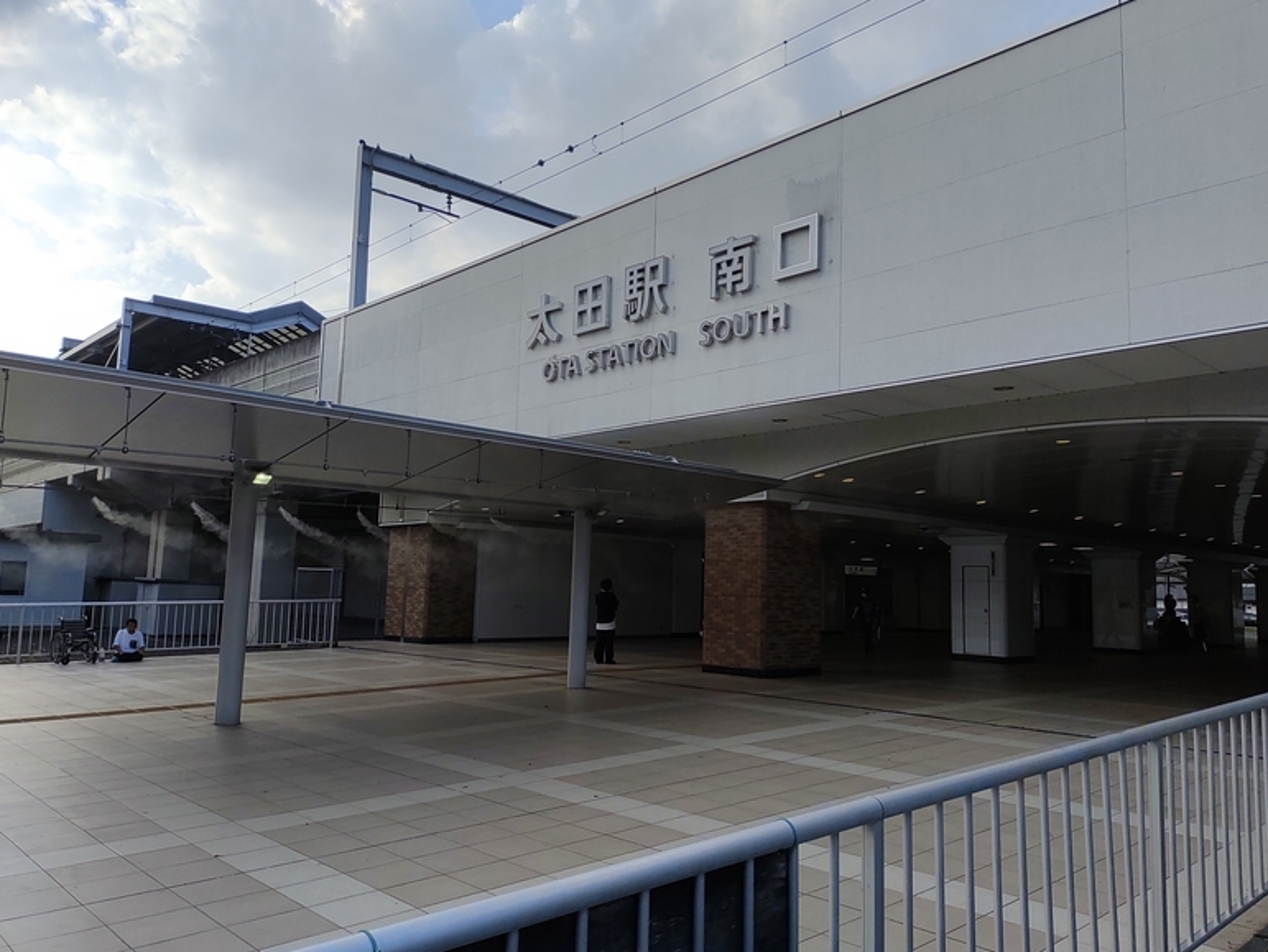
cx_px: 655
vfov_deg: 49.8
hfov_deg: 63.4
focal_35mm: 28
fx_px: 1026
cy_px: 483
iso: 100
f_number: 1.79
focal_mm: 4.71
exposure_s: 1/3936
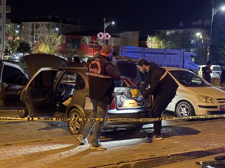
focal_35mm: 52
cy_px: 84
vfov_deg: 28.0
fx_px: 338
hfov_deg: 36.8
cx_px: 112
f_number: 1.6
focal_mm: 5.96
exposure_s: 1/17
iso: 500
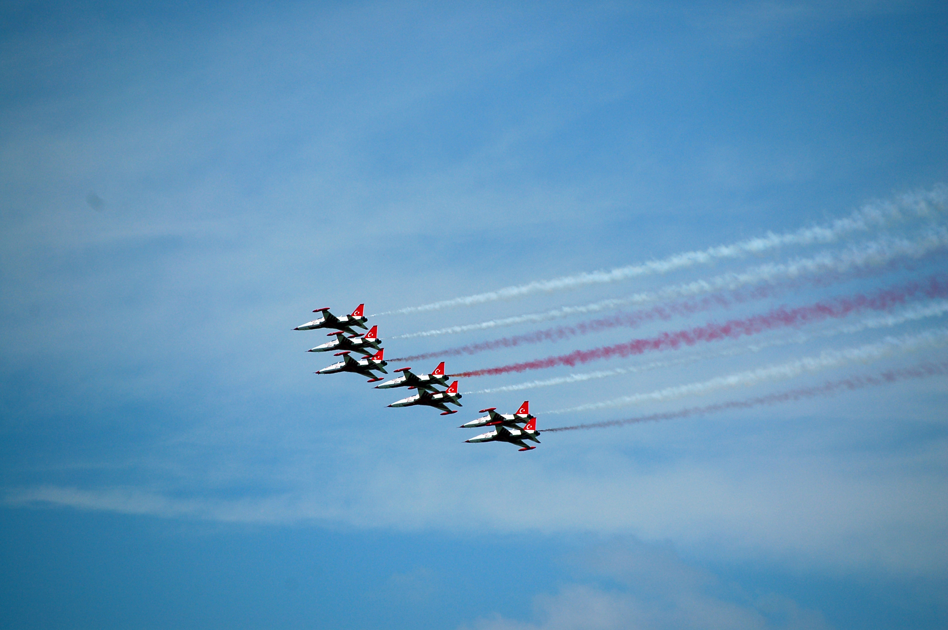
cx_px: 474
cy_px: 315
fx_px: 7893
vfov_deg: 4.6
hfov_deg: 6.9
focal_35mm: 300
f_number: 7.1
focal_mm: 200
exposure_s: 1/1600
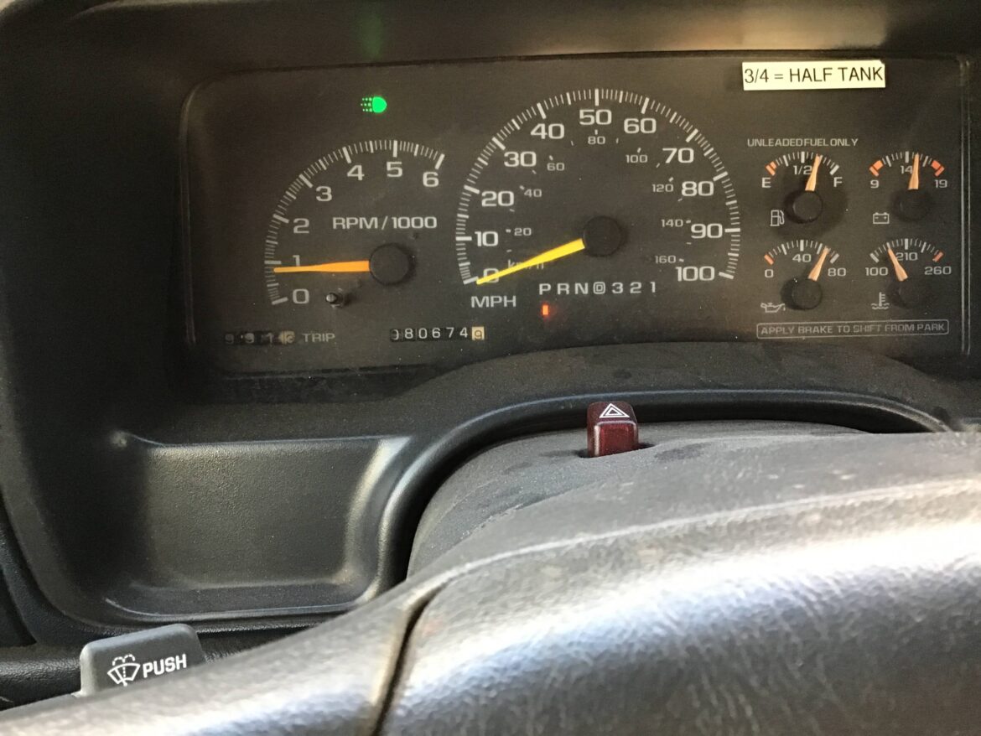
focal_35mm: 31
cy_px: 368
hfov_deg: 58.3
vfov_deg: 45.5
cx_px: 490
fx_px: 879
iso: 200
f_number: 2.4
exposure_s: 1/24
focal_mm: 3.3
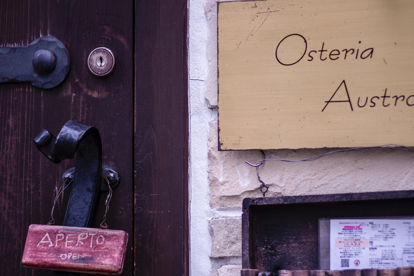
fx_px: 1322
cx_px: 207
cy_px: 138
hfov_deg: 17.8
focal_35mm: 115
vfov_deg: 11.9
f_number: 1.8
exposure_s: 1/200
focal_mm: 77
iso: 100
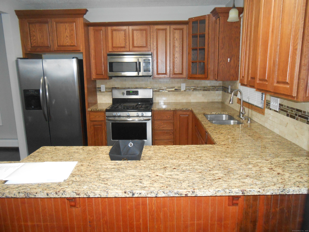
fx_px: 232
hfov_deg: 67.3
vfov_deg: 53.1
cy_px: 116
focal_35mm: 26
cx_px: 154
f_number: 3.5
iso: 400
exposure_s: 1/25
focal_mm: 4.6
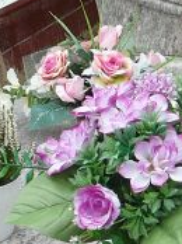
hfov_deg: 11.4
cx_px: 175
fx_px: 907
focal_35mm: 129
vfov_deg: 15.3
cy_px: 157
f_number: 2.8
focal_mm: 5.2
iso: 80
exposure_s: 1/125
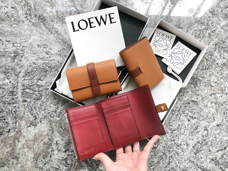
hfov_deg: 63.4
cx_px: 114
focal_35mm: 28
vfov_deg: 49.7
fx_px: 184
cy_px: 86
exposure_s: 1/30
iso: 40
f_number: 1.8
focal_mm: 4
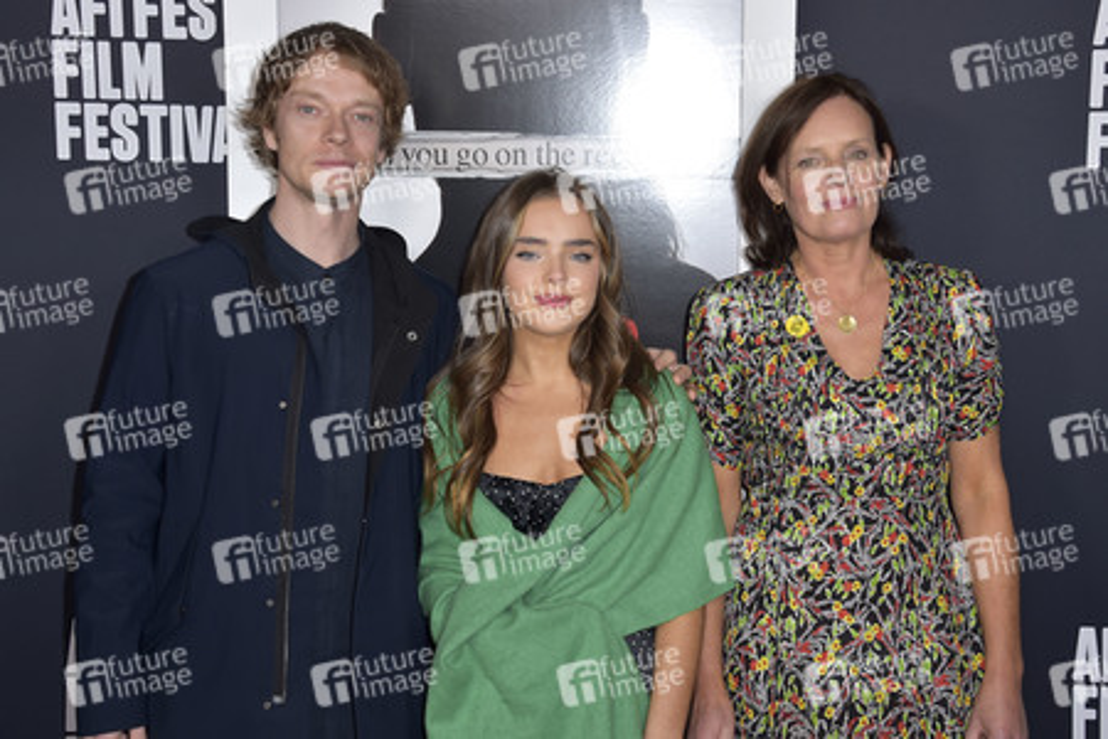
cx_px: 554
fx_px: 1723
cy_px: 370
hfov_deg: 35.6
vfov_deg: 24.2
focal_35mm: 56
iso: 500
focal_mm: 56
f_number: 6.3
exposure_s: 1/200
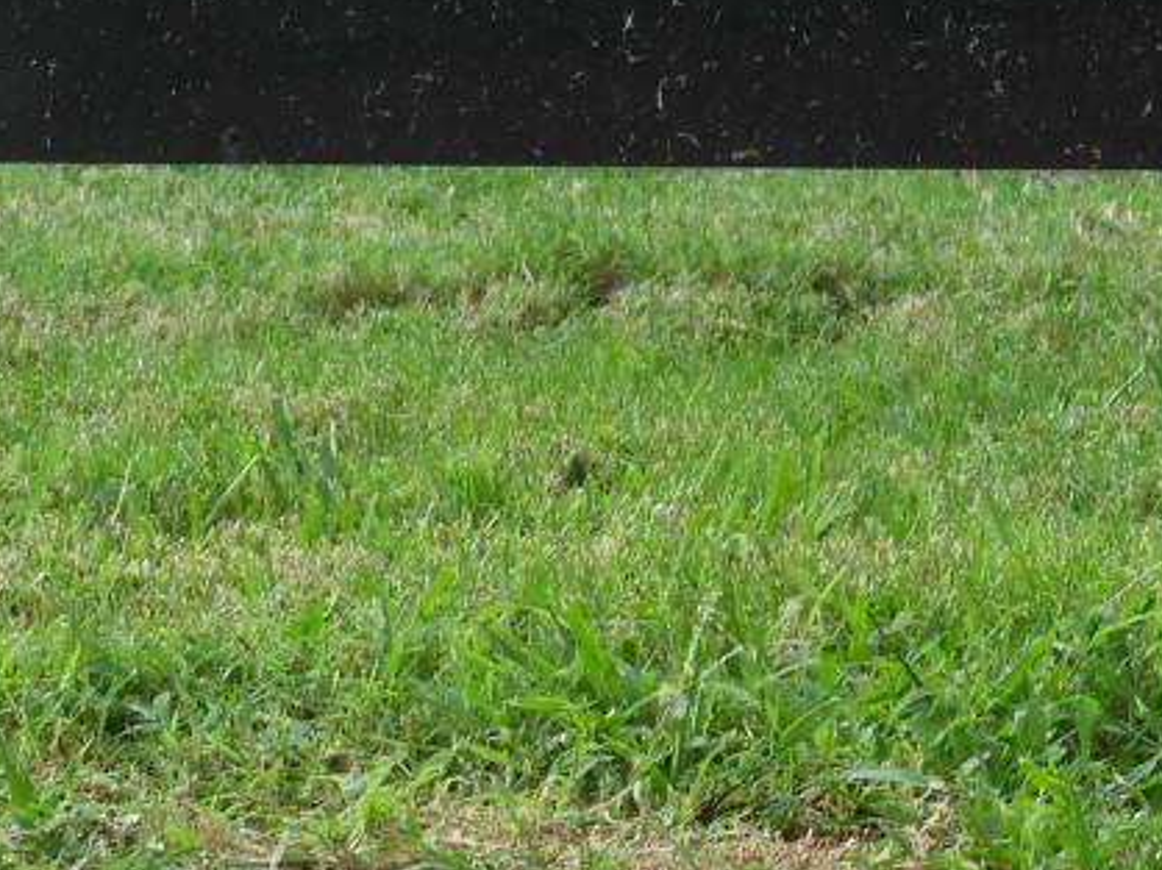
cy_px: -361
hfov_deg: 3.8
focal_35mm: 517
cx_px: 967
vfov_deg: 2.9
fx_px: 17345
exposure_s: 1/60
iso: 125
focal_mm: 26.9
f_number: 5.2
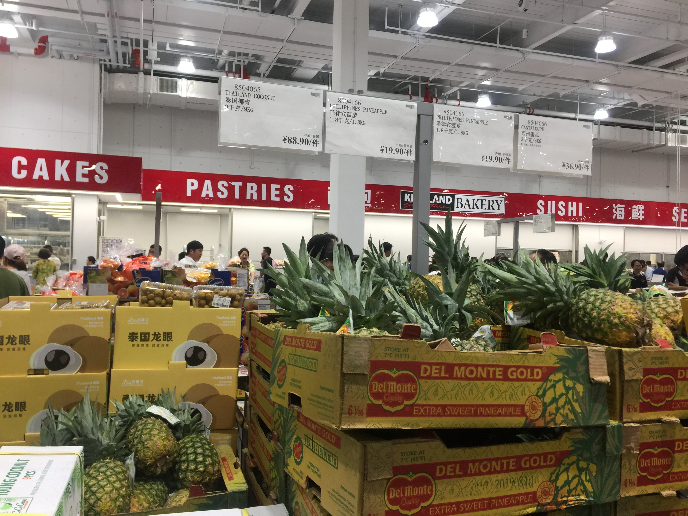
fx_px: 576
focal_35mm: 29
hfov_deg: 61.7
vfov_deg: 48.2
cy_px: 258
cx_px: 344
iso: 32
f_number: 2.2
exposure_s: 1/33
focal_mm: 4.15
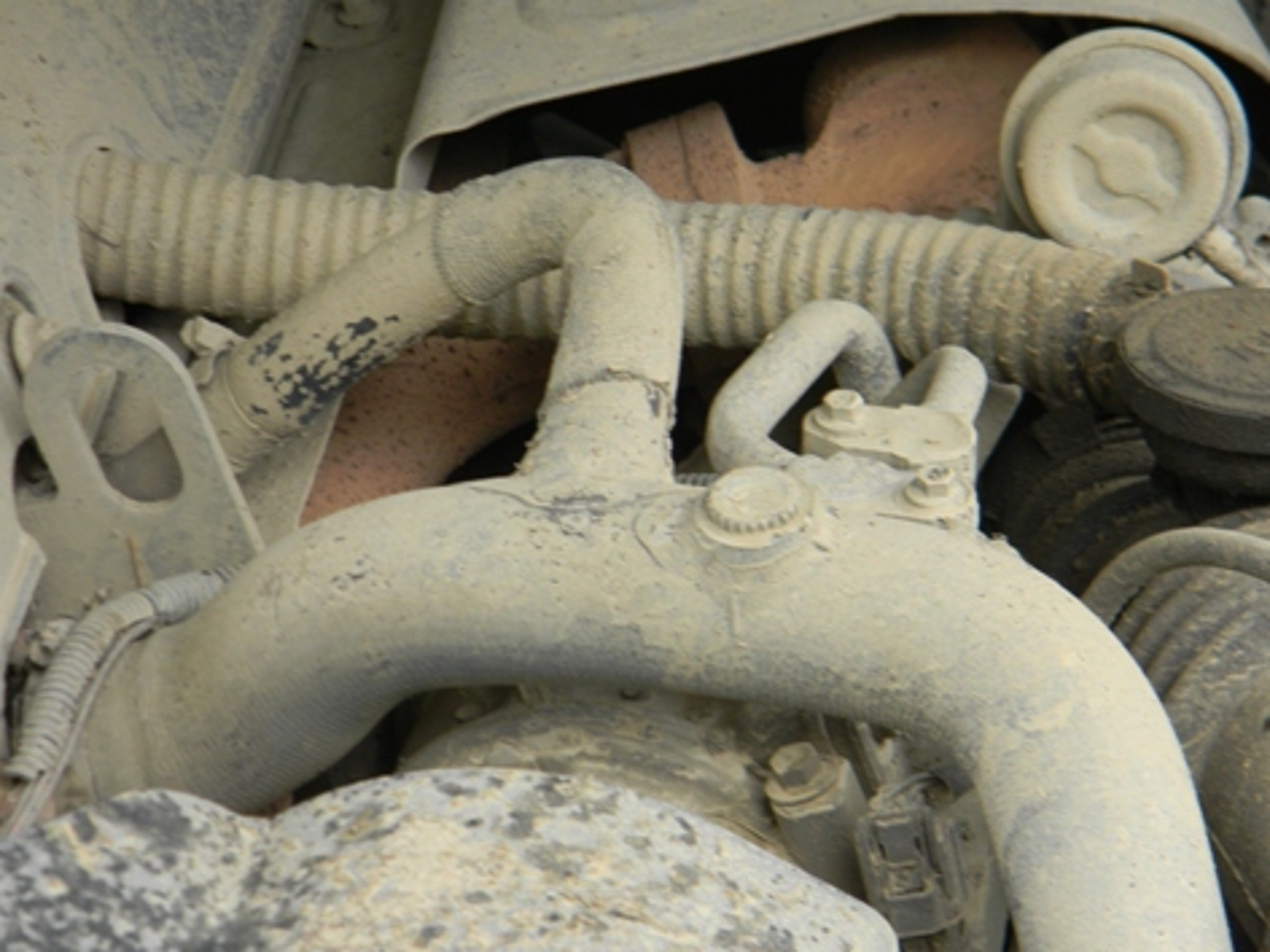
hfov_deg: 11.8
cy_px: 463
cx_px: 690
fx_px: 6127
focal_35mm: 167
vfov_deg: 8.9
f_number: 5
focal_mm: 26.8
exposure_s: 1/30
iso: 93
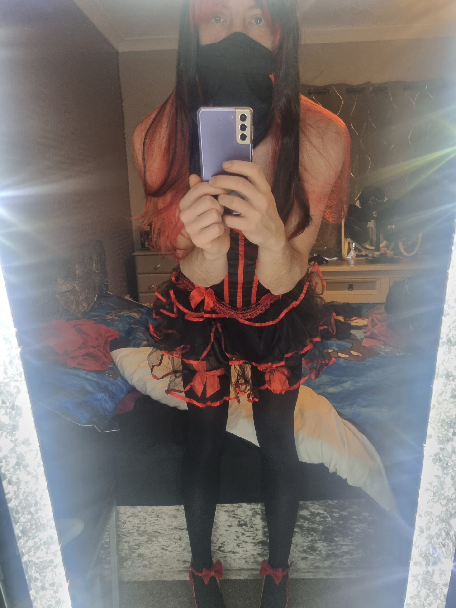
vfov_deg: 67.3
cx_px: 228
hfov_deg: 53.1
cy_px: 304
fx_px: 457
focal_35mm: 26
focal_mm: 5.4
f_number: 1.8
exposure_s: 1/50
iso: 500
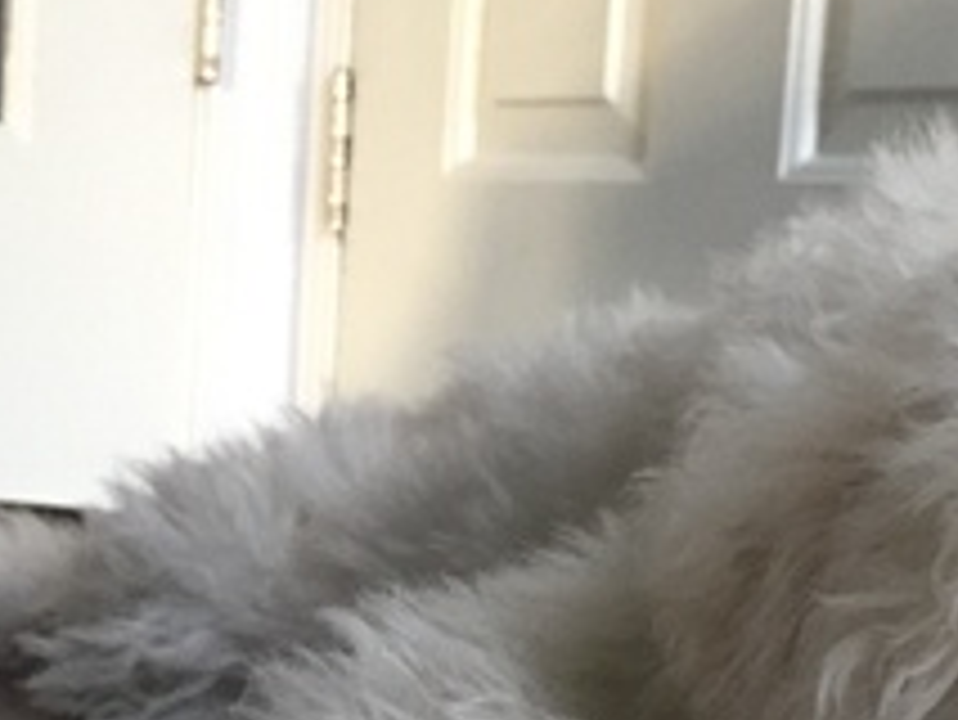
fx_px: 2409
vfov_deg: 16.0
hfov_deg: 21.1
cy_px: 963
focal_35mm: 87
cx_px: 1111
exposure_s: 1/30
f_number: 2.2
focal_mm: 4.15
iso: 200
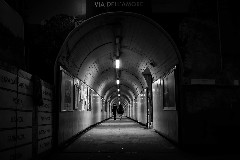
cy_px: 80
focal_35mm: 28
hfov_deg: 64.6
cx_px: 120
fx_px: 190
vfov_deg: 45.6
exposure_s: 1/25
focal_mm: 19
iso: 800
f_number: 4
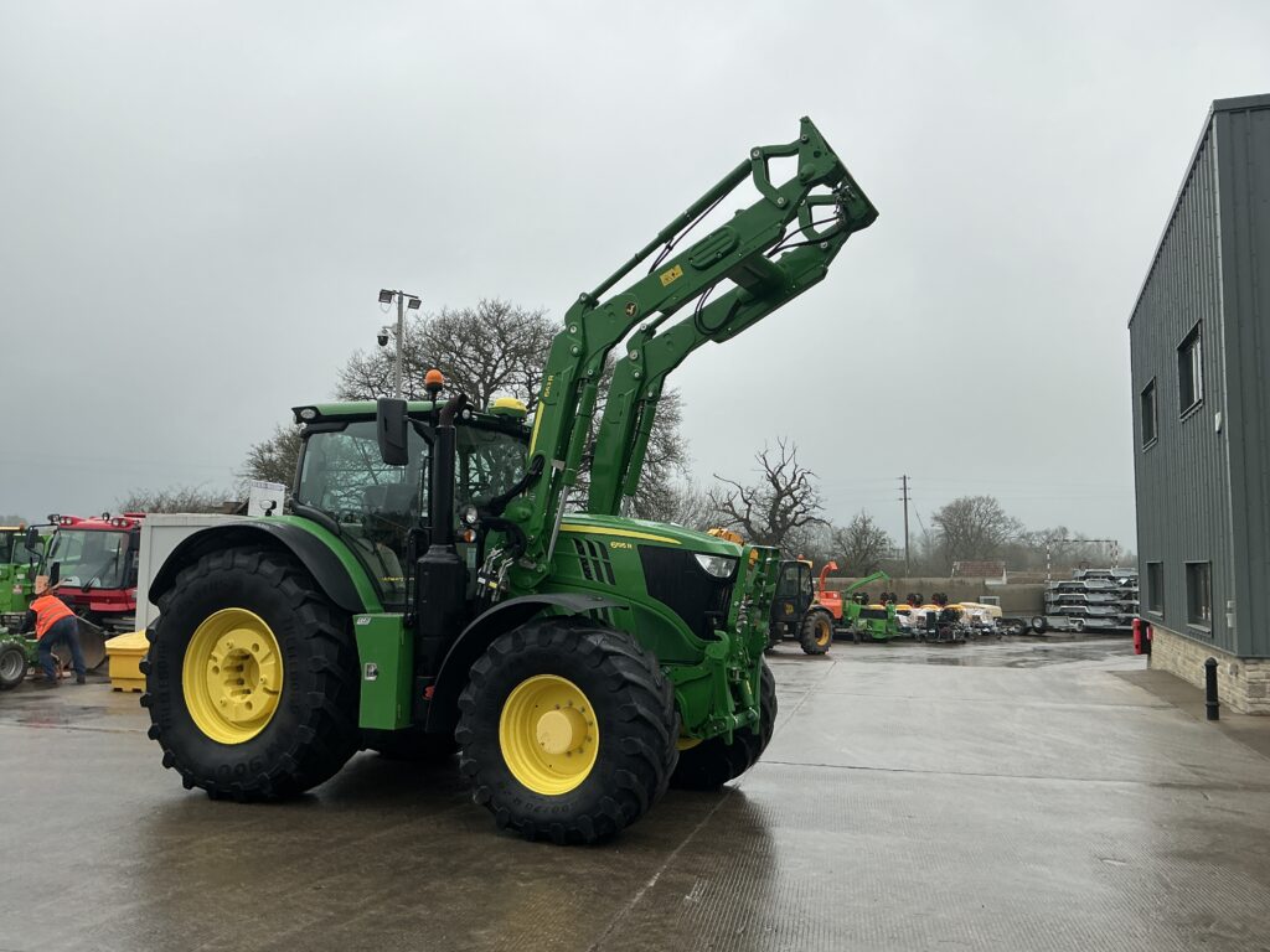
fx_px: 1027
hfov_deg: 63.4
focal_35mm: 28
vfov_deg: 49.7
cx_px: 635
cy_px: 476
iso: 25
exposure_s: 1/1412
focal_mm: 3
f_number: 1.8
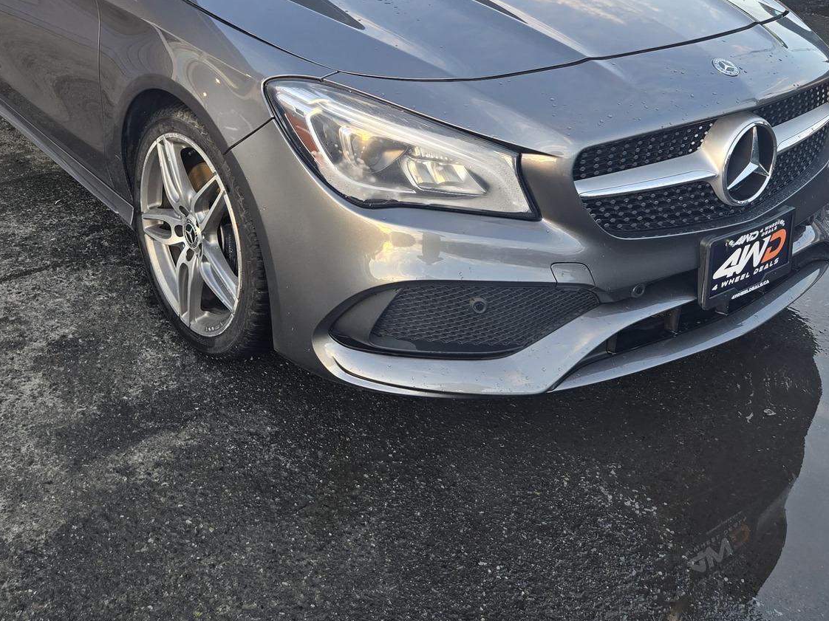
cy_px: 105
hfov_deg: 44.7
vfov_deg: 33.1
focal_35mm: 42
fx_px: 1006
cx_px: 351
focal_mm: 5.4
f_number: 1.8
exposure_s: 1/120
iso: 50
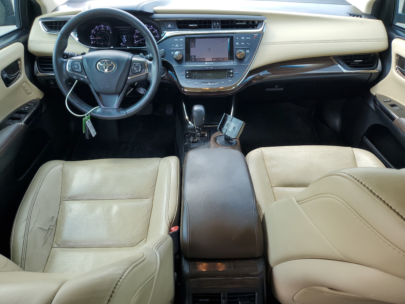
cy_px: 152
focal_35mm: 26
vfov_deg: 53.1
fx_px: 304
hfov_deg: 67.3
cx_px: 202
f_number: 1.5
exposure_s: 1/182
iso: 50
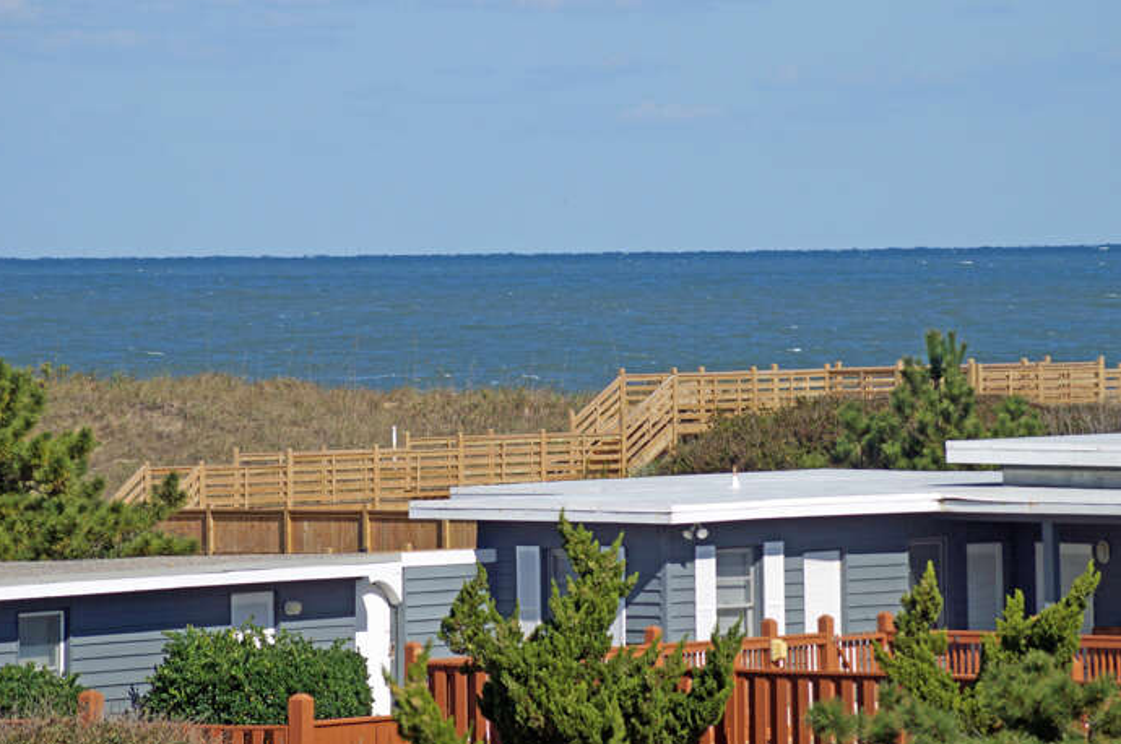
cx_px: 603
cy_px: 362
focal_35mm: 334
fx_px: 10386
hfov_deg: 6.2
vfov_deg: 4.1
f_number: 8
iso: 100
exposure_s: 1/640
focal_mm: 200
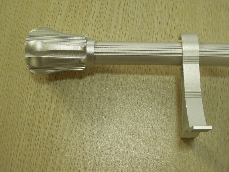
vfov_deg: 26.6
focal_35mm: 55
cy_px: 86
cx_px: 114
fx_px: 364
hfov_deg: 34.9
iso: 400
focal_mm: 9.9
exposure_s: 1/60
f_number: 4
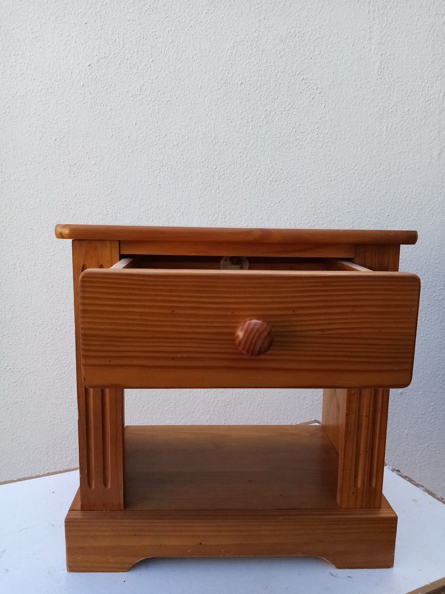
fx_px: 446
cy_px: 297
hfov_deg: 53.1
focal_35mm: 26
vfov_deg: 67.3
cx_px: 222
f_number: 1.8
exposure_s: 1/274
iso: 105
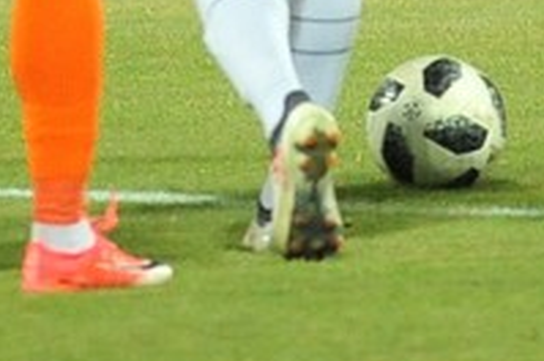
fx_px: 18225
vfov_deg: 1.1
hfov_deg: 1.7
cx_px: 164
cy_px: -386
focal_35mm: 1208
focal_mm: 200
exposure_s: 1/500
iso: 3200
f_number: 4
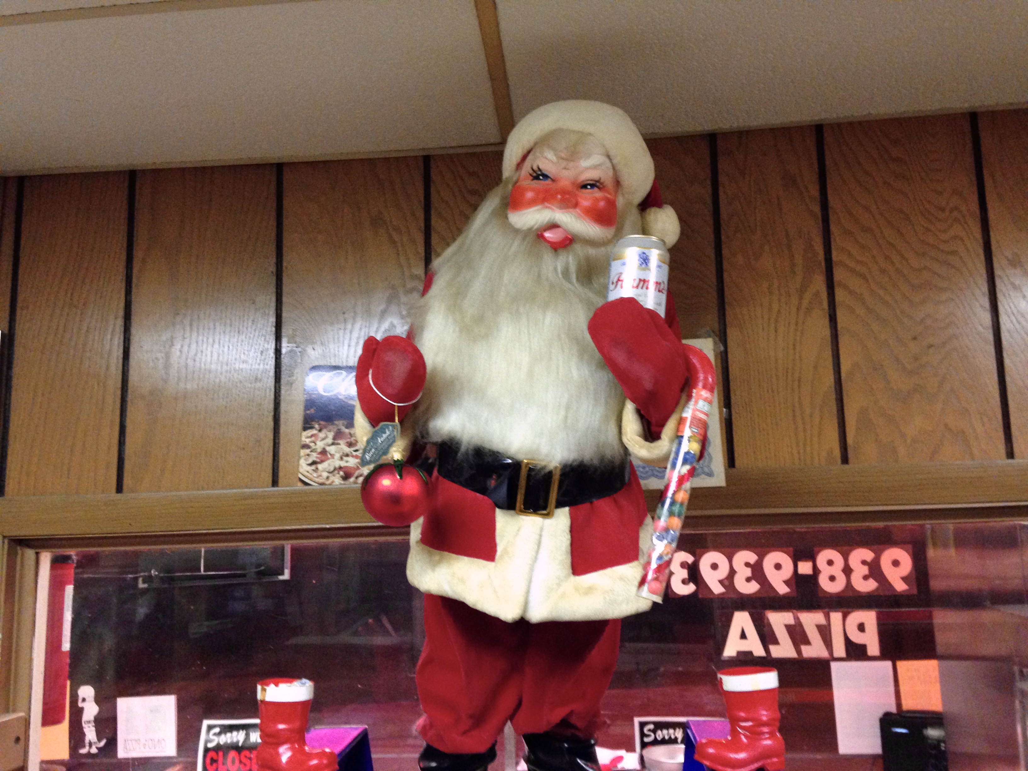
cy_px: 386
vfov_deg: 42.9
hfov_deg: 55.4
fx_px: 980
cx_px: 514
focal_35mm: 33
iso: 400
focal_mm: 4.12
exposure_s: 1/20
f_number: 2.4
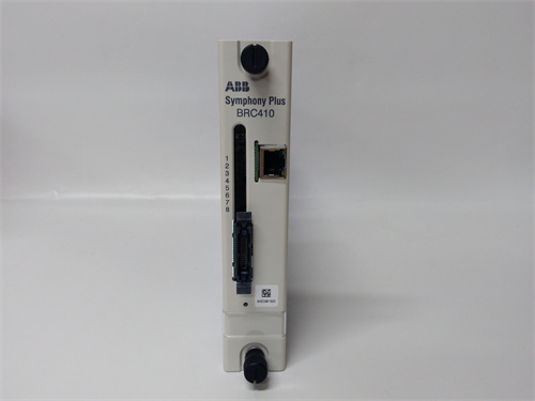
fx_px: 417
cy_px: 200
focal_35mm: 27
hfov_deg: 65.3
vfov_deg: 51.4
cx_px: 268
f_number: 2
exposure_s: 1/33
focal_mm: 3.79
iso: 135
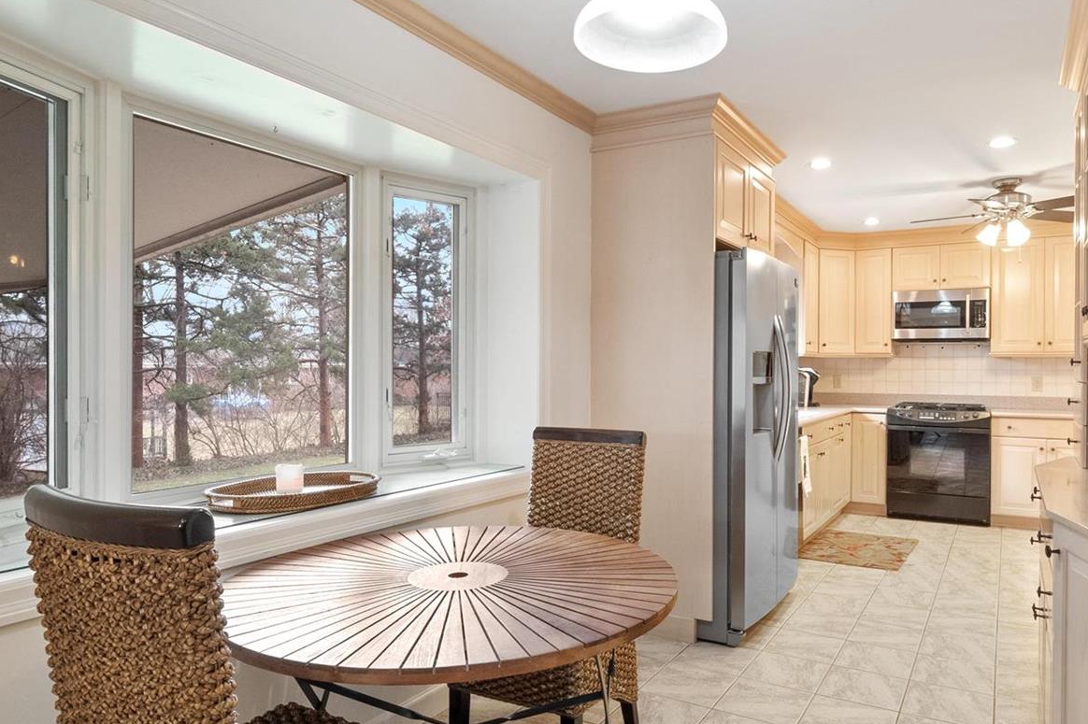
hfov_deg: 77.9
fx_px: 665
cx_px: 642
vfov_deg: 57.2
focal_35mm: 22
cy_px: 370
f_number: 8
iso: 400
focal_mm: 8
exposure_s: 1/5
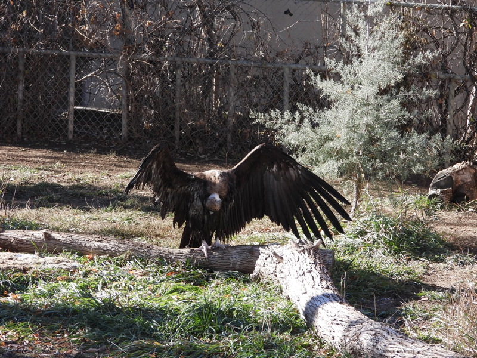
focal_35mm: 145
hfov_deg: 13.6
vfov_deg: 10.2
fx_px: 1998
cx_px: 238
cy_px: 179
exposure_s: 1/200
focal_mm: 26.1
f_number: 4
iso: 100
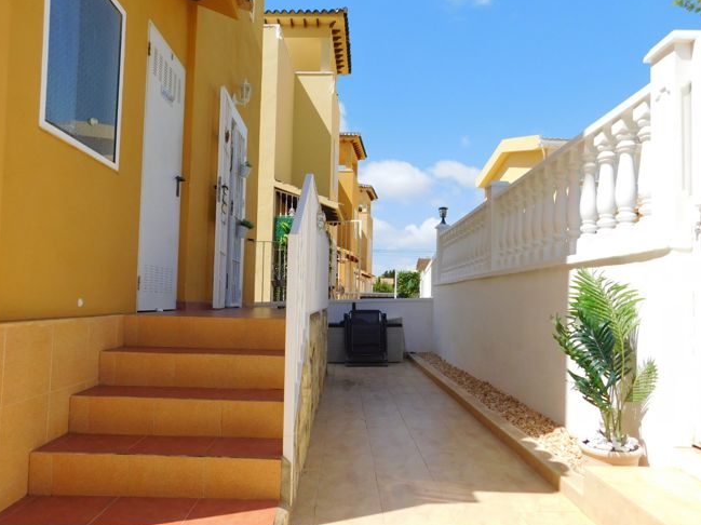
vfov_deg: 54.8
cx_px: 354
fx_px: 506
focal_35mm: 25
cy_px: 282
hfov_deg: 69.4
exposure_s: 1/500
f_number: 6
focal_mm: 4
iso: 125
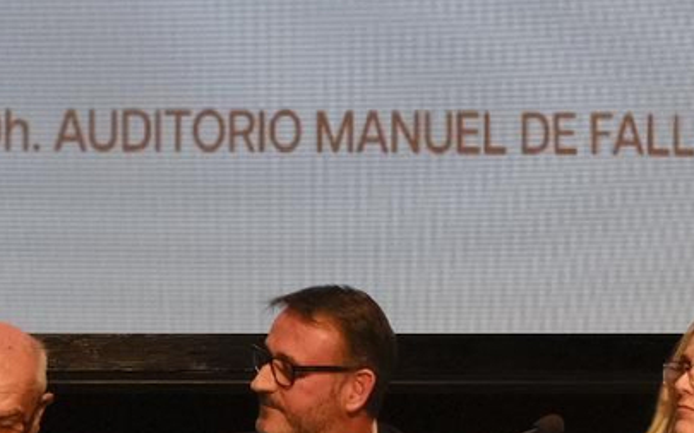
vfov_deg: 8.9
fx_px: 2742
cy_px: 603
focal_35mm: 145
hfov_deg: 14.3
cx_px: 132
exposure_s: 1/125
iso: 1600
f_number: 5
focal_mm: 24
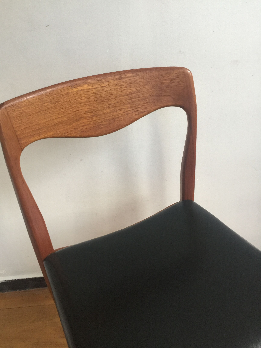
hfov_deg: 48.2
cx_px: 130
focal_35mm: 29
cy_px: 174
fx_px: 292
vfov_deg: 61.7
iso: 80
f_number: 2.2
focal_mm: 4.15
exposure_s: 1/17
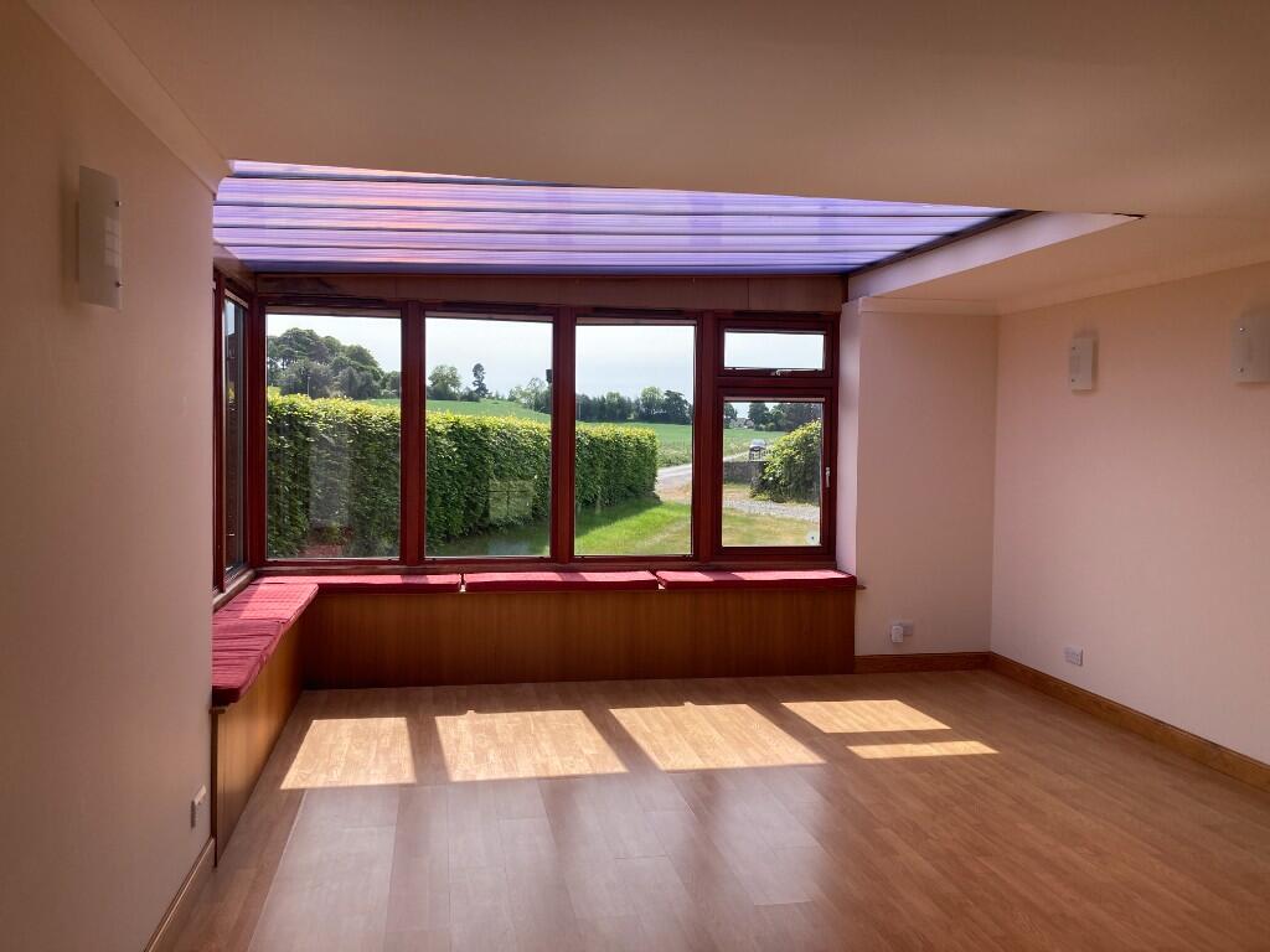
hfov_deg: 63.4
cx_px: 635
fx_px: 1027
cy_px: 476
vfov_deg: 49.7
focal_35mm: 28
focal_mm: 3.99
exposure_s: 1/615
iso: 20
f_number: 1.8
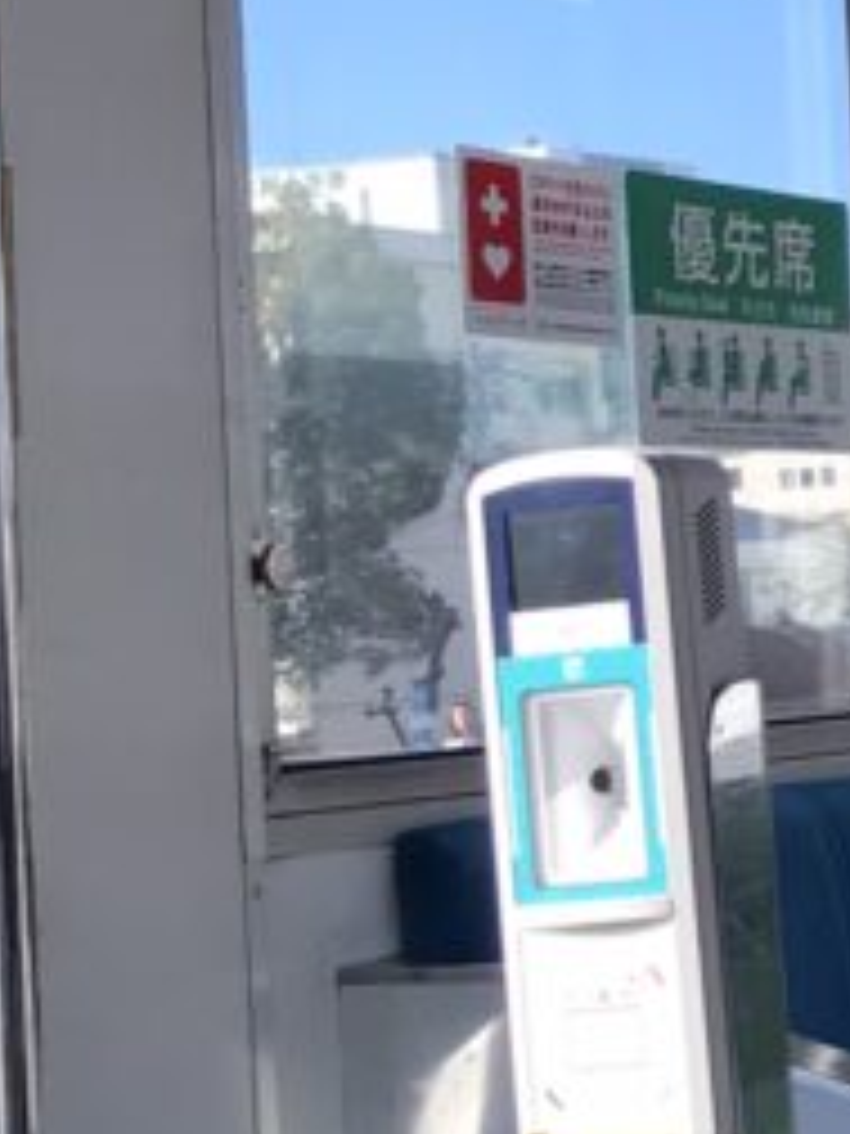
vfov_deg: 17.3
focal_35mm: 114
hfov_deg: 11.7
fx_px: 3732
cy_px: 468
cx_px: 1673
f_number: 1.8
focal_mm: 3.99
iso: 20
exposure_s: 1/704
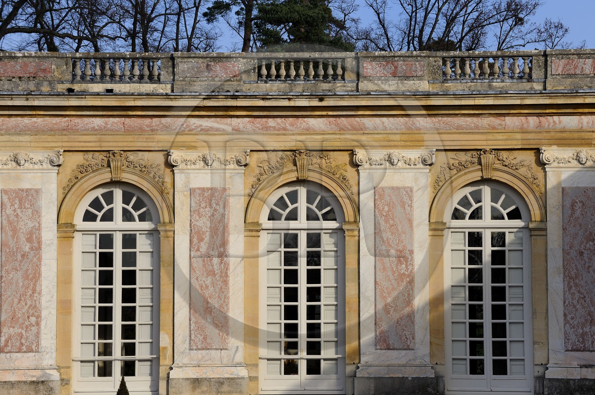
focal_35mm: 160
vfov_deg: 8.6
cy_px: 198
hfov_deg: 12.8
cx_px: 298
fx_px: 2642
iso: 200
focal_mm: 160
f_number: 11
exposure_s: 1/320
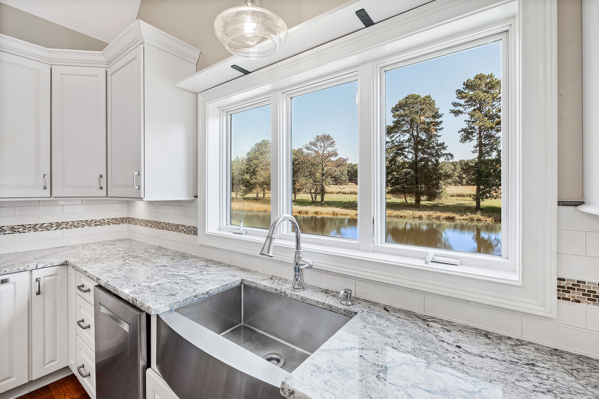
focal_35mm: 15
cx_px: 300
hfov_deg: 100.4
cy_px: 200
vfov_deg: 77.3
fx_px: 250
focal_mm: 10
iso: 100
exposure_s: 1/8
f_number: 9
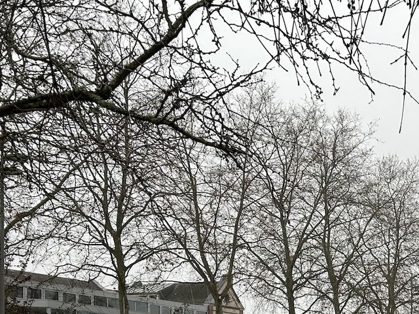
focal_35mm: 65
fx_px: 787
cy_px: 375
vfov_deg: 21.1
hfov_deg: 26.9
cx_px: 483
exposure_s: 1/308
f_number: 1.5
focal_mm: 5.7
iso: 50
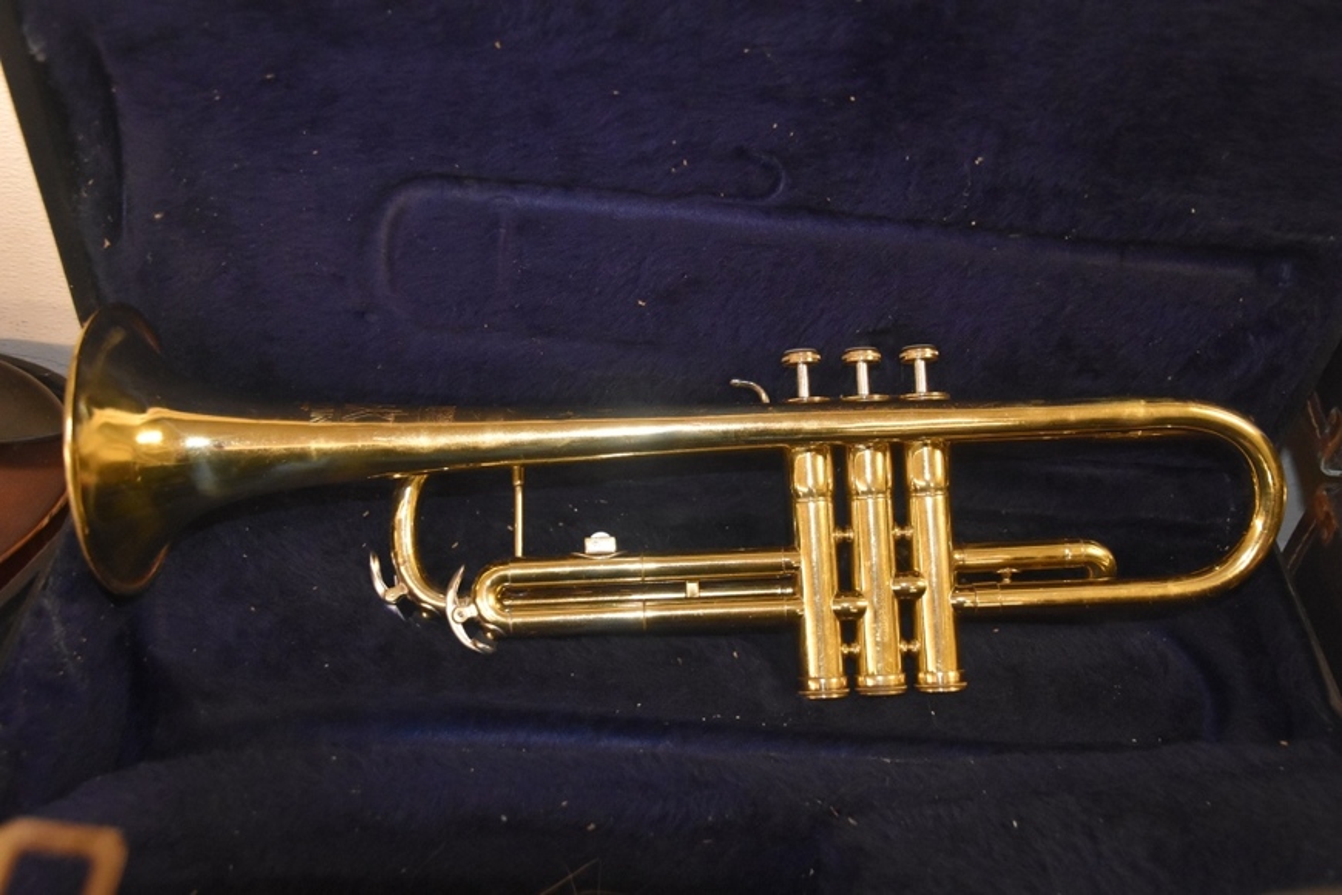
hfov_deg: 57.2
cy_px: 448
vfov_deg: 40.0
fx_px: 1230
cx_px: 671
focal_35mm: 33
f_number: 3.5
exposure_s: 1/60
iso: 4000
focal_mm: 22
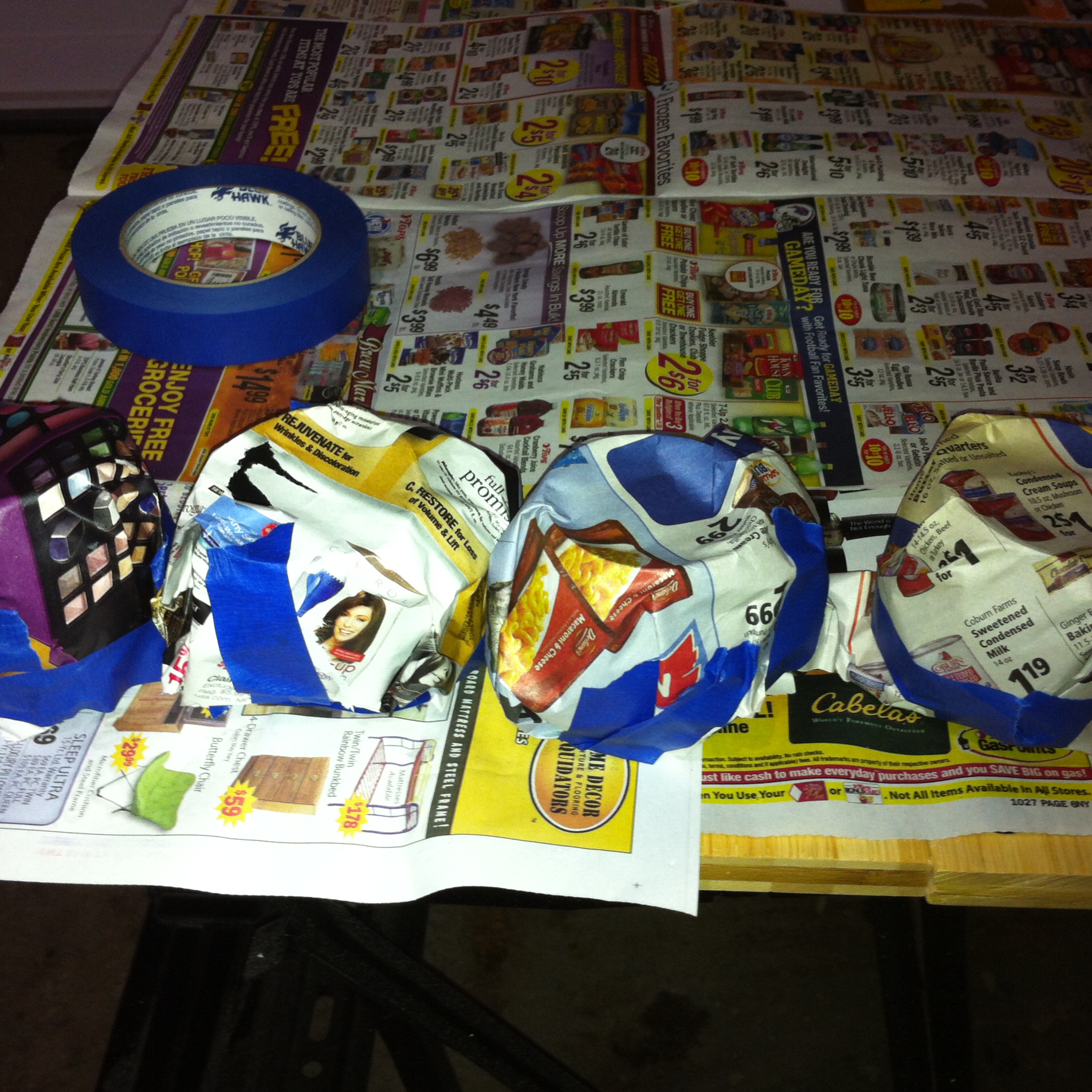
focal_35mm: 42
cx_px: 553
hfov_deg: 40.0
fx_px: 1499
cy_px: 549
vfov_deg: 40.0
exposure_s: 1/15
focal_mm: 3.85
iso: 80
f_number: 2.8
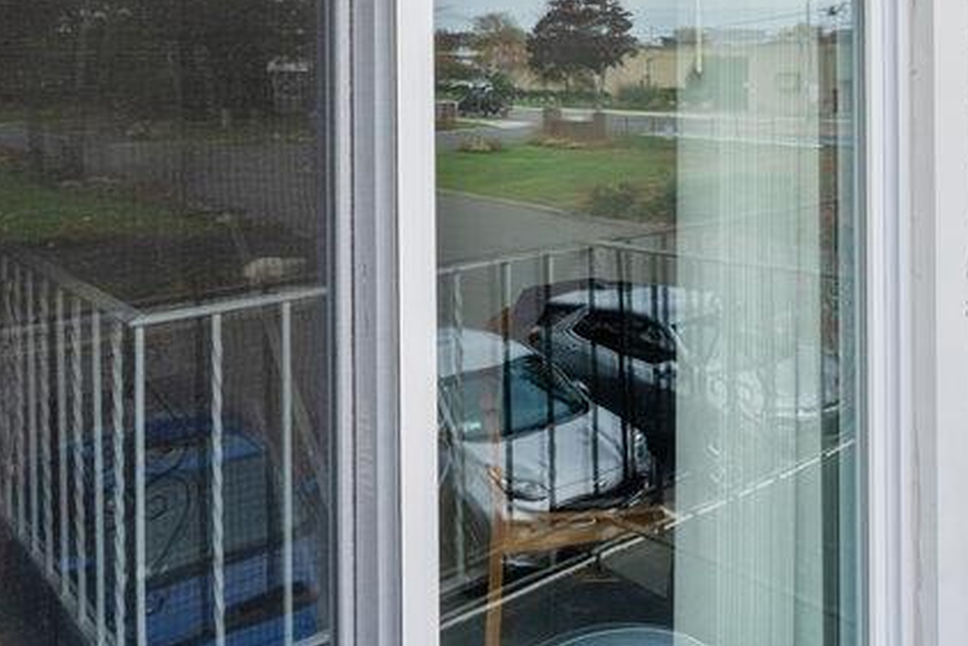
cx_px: 731
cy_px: 56
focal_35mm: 38
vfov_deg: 33.1
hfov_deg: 48.6
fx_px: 1022
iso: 160
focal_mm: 16
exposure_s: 1/200
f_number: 5.6
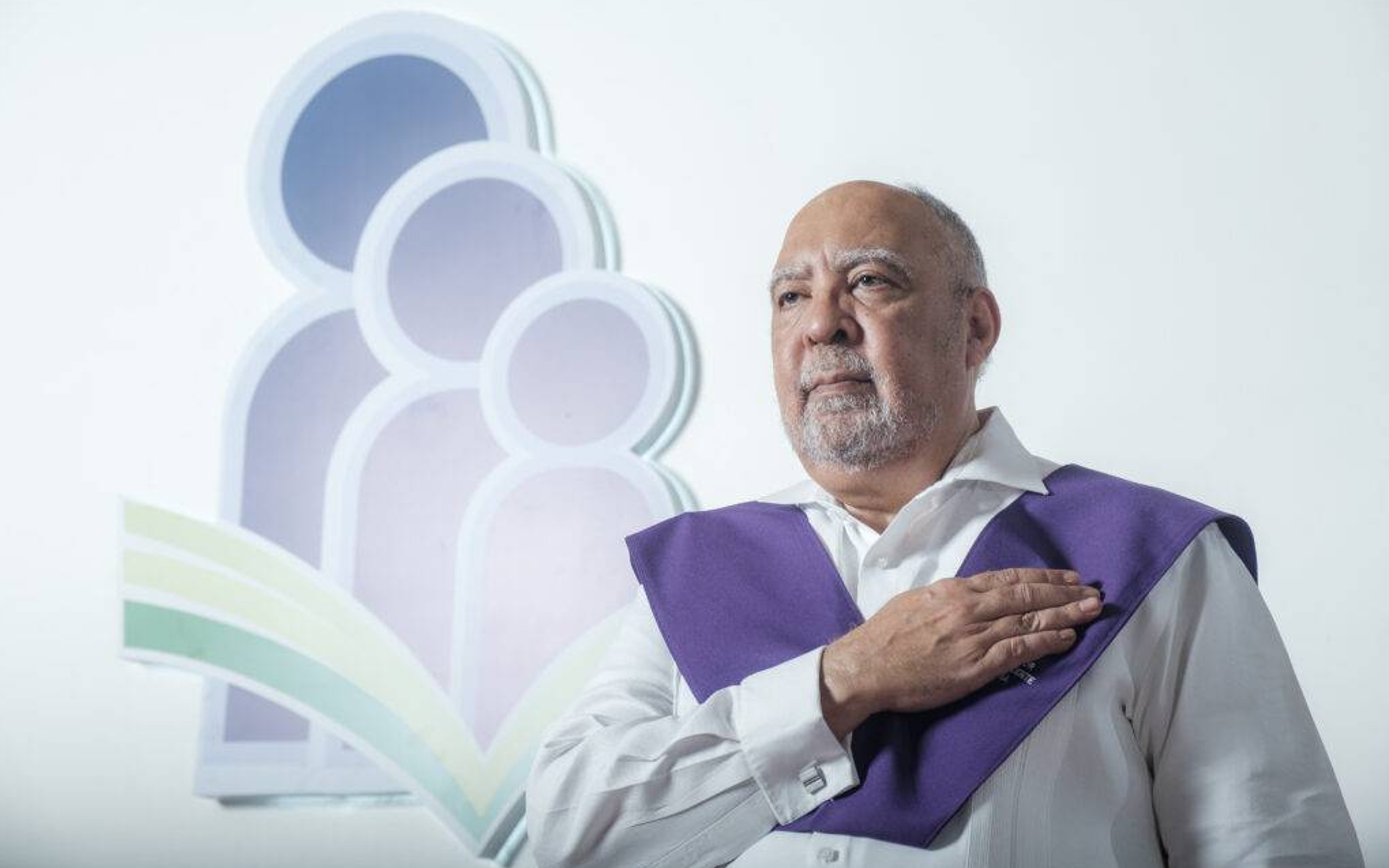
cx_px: 692
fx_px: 3218
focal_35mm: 85
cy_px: 412
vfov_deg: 15.4
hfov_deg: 24.4
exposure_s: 1/250
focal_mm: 55
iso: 640
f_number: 5
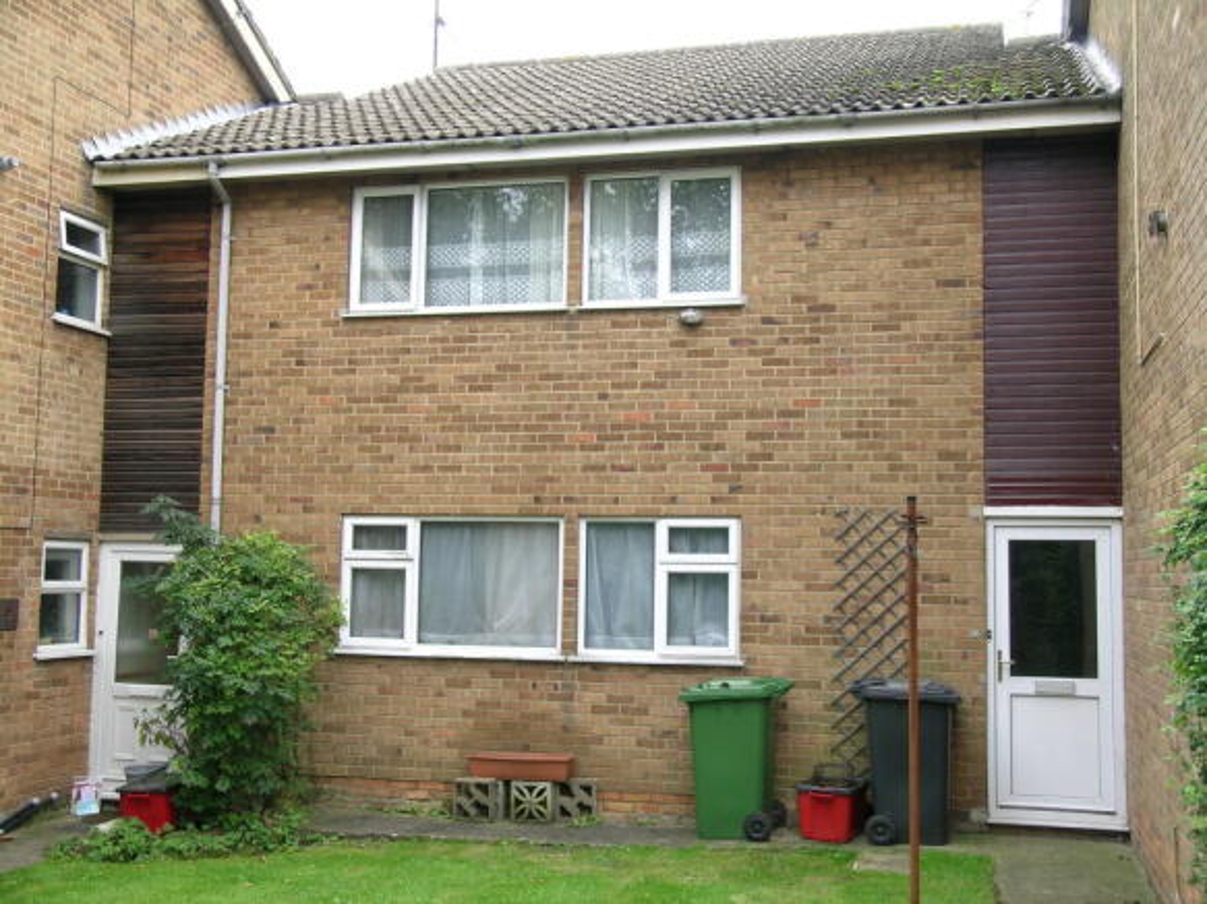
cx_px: 604
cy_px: 452
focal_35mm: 42
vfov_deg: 34.3
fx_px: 1464
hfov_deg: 44.8
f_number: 3.6
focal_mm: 8.7
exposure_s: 1/48.1
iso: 50
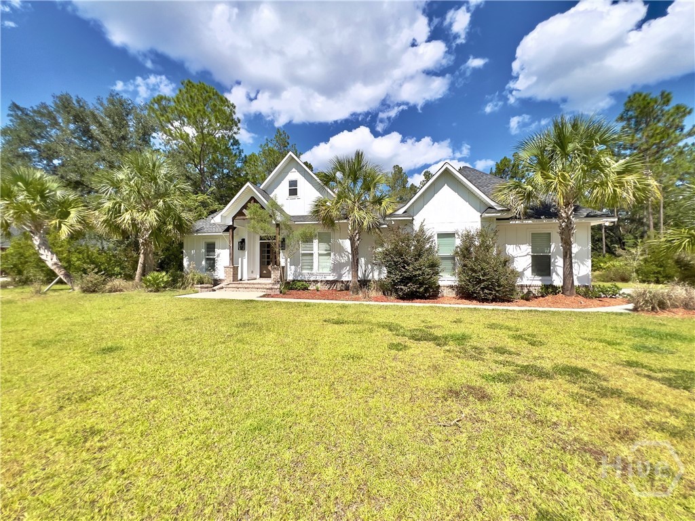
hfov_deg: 106.2
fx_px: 261
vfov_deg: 89.9
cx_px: 348
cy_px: 260
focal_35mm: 13
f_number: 1.8
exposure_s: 1/1980
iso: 32
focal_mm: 1.57
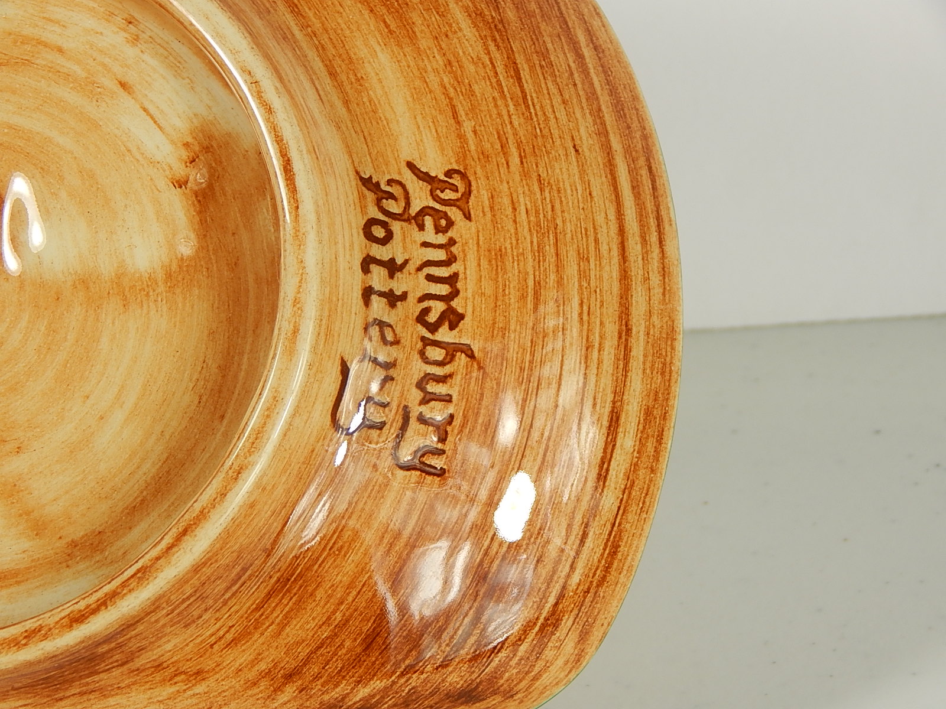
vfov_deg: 11.3
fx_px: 3580
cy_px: 354
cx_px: 473
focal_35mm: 131
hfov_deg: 15.1
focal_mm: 23.4
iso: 125
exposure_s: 1/50
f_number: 4.8
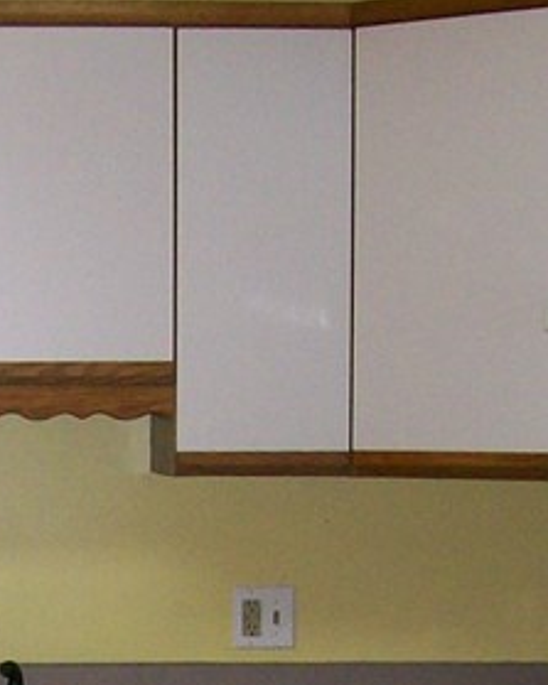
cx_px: -197
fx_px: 2617
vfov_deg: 14.4
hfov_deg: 11.6
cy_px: 840
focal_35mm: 129
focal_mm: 6
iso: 140
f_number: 2.7
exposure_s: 1/64
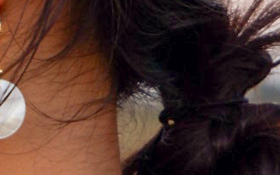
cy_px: 121
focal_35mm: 382
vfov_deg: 3.4
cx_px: -4
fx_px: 2914
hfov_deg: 5.5
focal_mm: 45
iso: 400
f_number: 5.6
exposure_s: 1/100
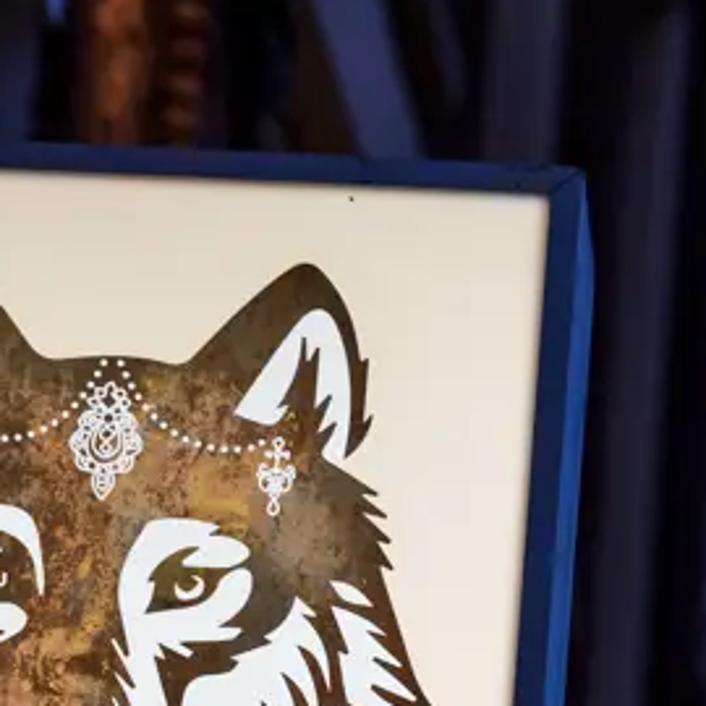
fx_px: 10914
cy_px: 862
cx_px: -513
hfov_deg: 3.7
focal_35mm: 473
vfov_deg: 3.7
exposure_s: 1/125
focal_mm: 125
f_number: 4
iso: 1000
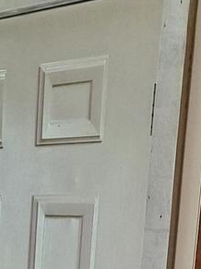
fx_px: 1023
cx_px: -89
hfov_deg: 10.9
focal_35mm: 132
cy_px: 478
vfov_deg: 13.5
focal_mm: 4.6
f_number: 2
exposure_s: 1/50
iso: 32
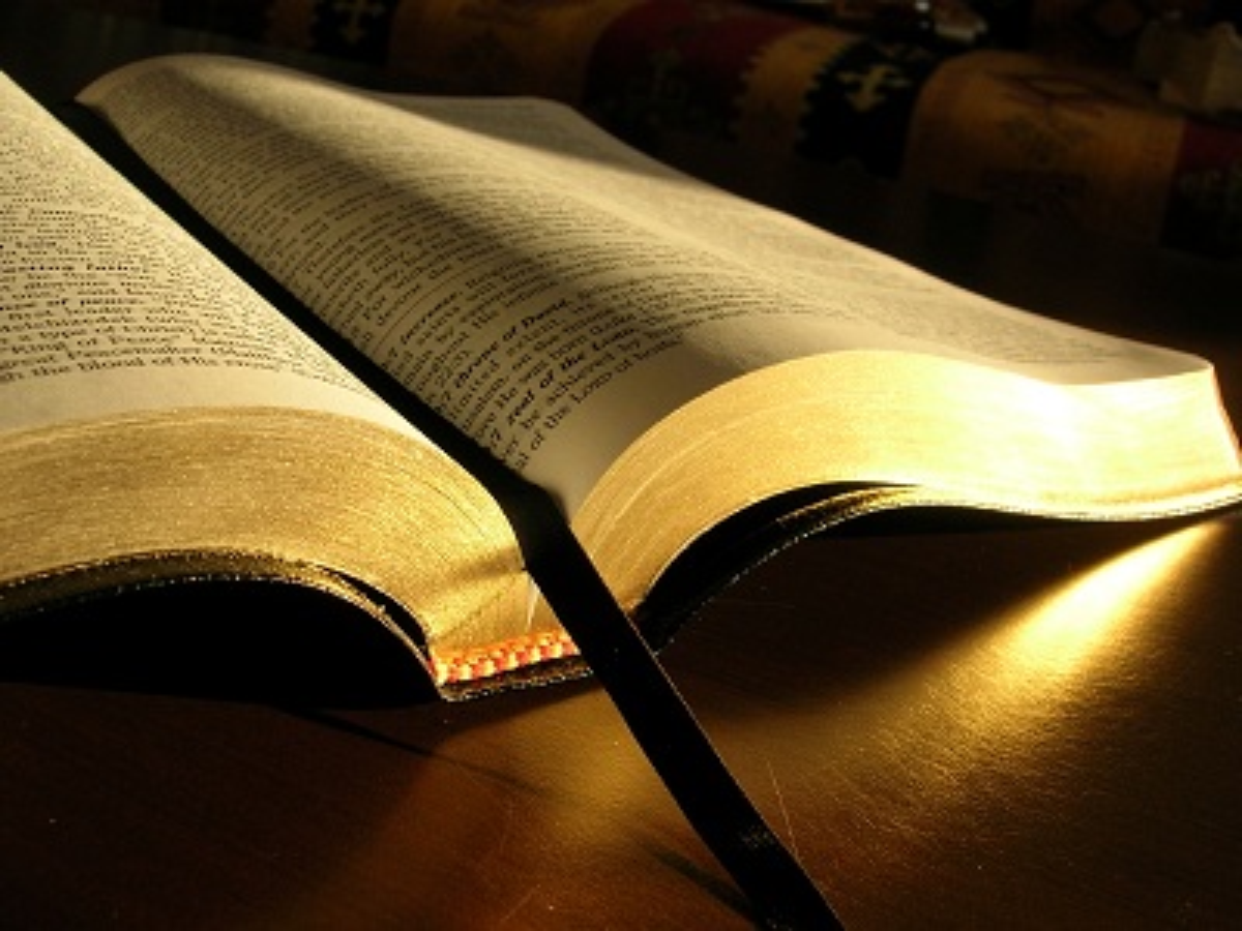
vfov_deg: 39.7
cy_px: 466
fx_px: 1292
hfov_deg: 51.4
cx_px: 621
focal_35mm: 36
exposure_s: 1/132
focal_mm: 6
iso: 50
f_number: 4.9
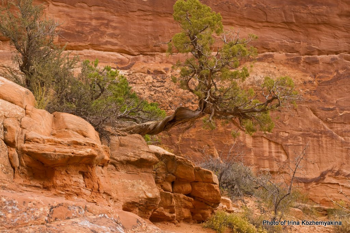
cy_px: 116
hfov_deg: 37.9
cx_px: 175
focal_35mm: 52
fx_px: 510
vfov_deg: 25.7
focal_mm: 35
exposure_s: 1/100
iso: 200
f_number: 6.3
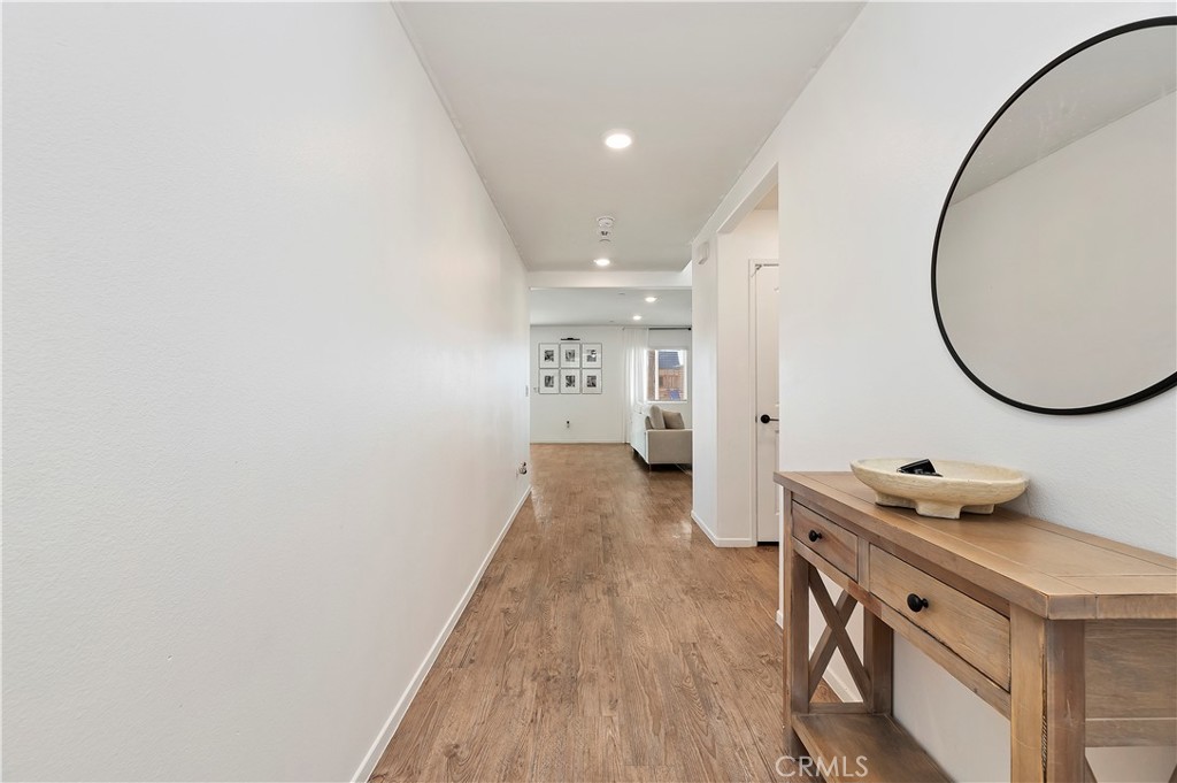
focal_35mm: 14
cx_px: 588
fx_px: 457
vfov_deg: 81.1
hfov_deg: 104.3
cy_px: 392
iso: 500
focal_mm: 14
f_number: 10
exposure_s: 1/6
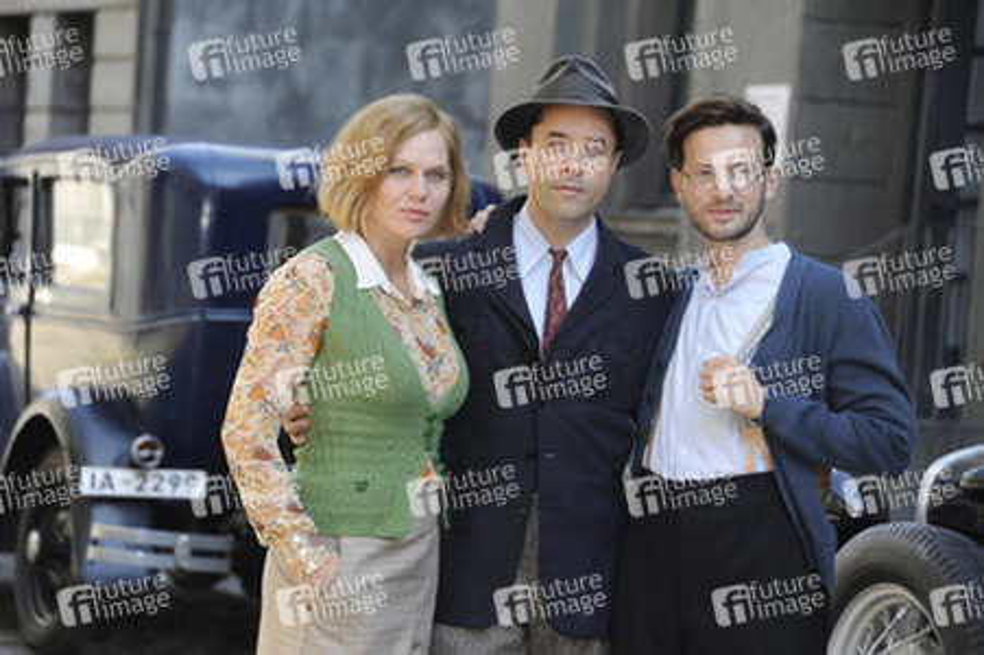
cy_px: 328
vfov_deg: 9.1
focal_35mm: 150
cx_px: 492
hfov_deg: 13.7
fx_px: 4097
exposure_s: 1/125
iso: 320
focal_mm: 150
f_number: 5.6
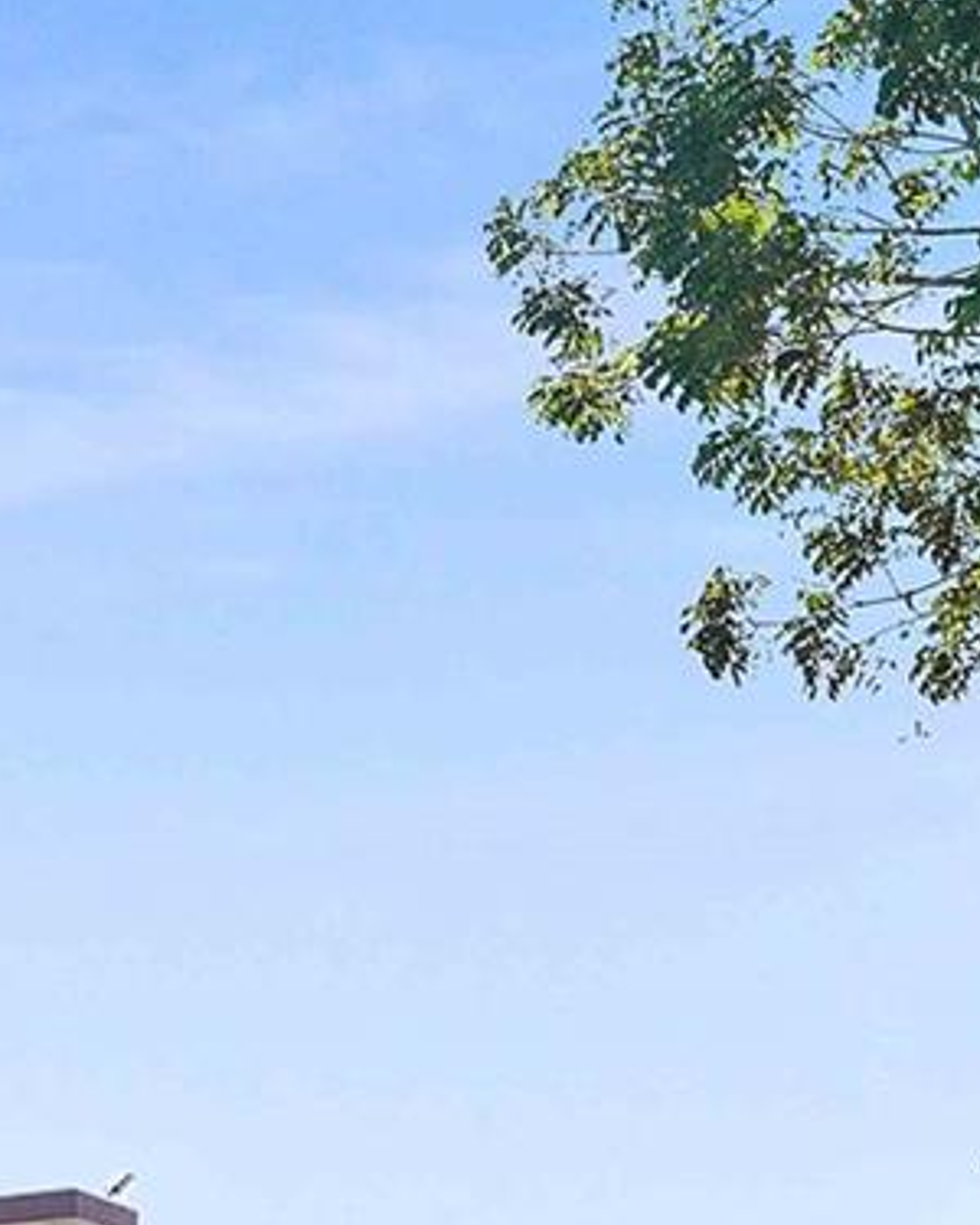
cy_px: 1155
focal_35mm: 82
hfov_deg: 14.2
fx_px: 2973
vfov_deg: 22.6
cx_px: -1228
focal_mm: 16
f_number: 5
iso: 100
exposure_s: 1/400
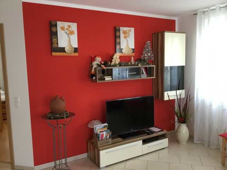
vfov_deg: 45.4
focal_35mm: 31
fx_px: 203
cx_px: 114
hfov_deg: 58.4
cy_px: 85
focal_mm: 3.3
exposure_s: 1/33
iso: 200
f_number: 2.4
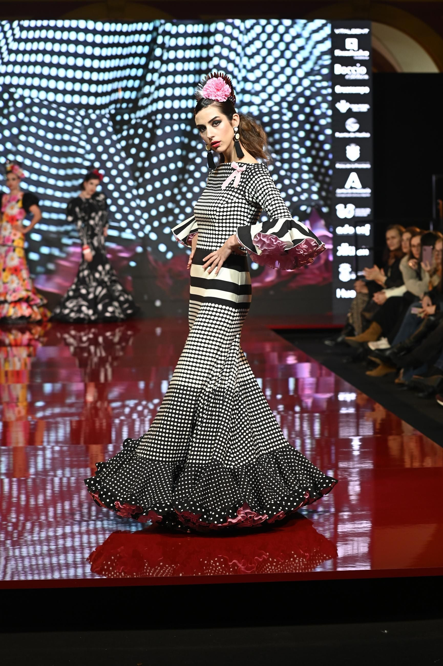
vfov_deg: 26.0
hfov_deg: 17.5
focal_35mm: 78
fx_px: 1442
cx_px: 222
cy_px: 333
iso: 1000
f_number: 4
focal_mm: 78
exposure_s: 1/160
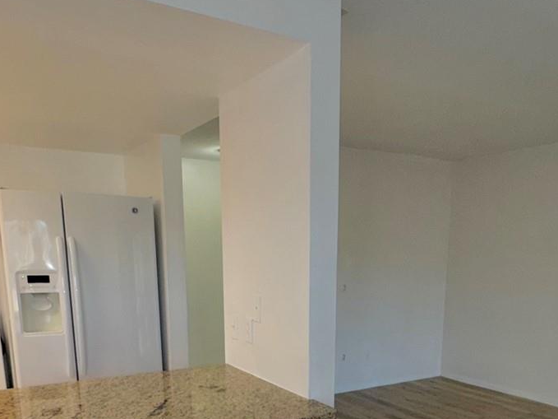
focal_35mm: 33
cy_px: 370
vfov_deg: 40.0
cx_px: 311
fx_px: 532
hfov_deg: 55.2
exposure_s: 1/60
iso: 80
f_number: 2.2
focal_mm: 2.22
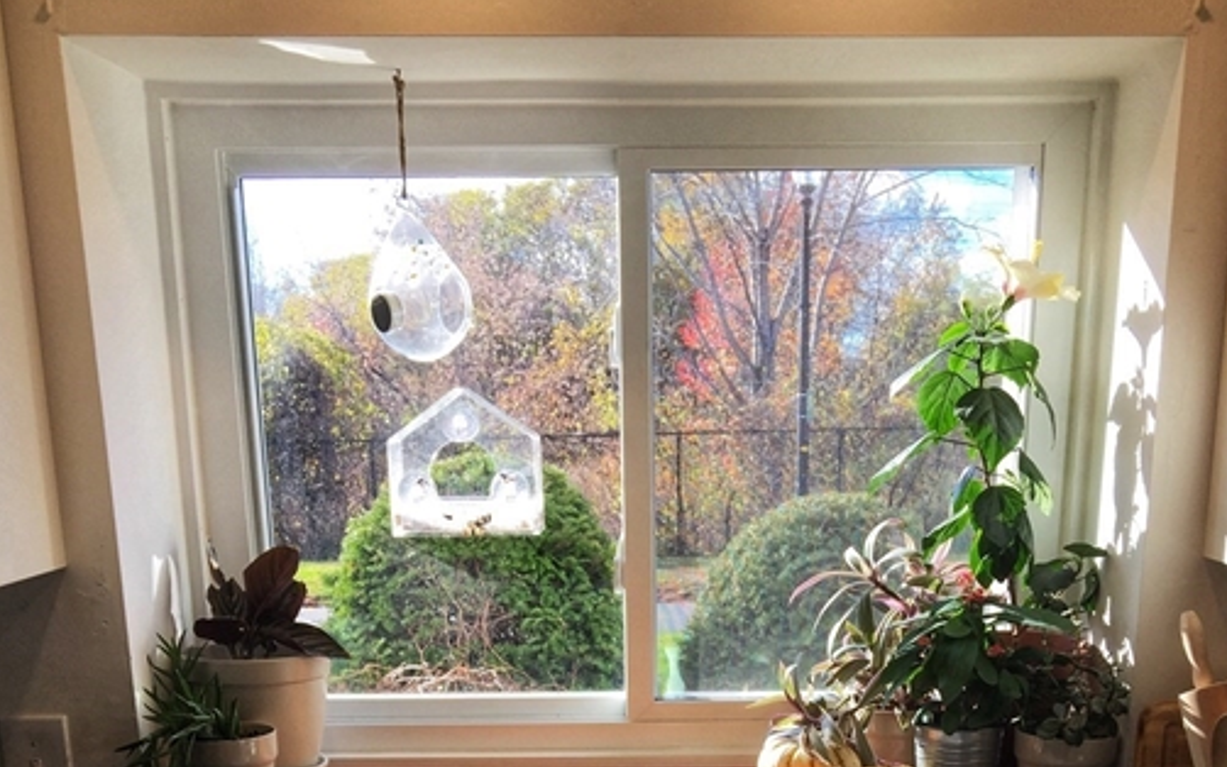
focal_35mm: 47
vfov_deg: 25.1
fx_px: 1572
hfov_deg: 42.6
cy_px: 889
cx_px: 675
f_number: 2.2
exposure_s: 1/258
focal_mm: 4.15
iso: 32
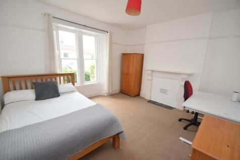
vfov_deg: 77.3
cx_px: 120
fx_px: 100
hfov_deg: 100.4
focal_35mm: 15
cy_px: 80
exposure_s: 1/125
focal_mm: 10
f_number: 5.6
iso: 450
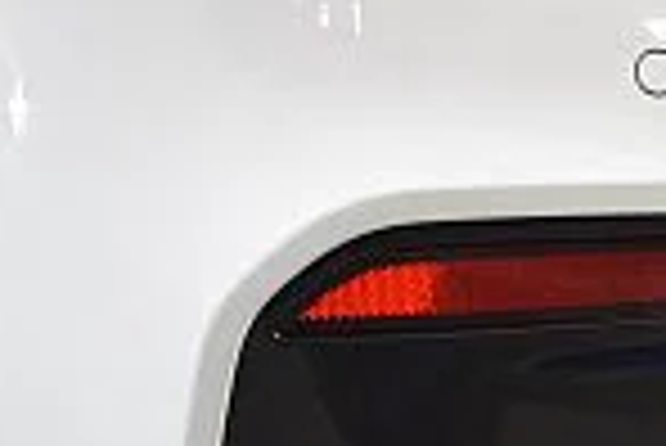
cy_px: 412
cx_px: 724
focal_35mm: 73
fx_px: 1352
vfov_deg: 18.4
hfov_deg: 25.7
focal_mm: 18
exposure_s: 1/60
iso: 2000
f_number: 3.5
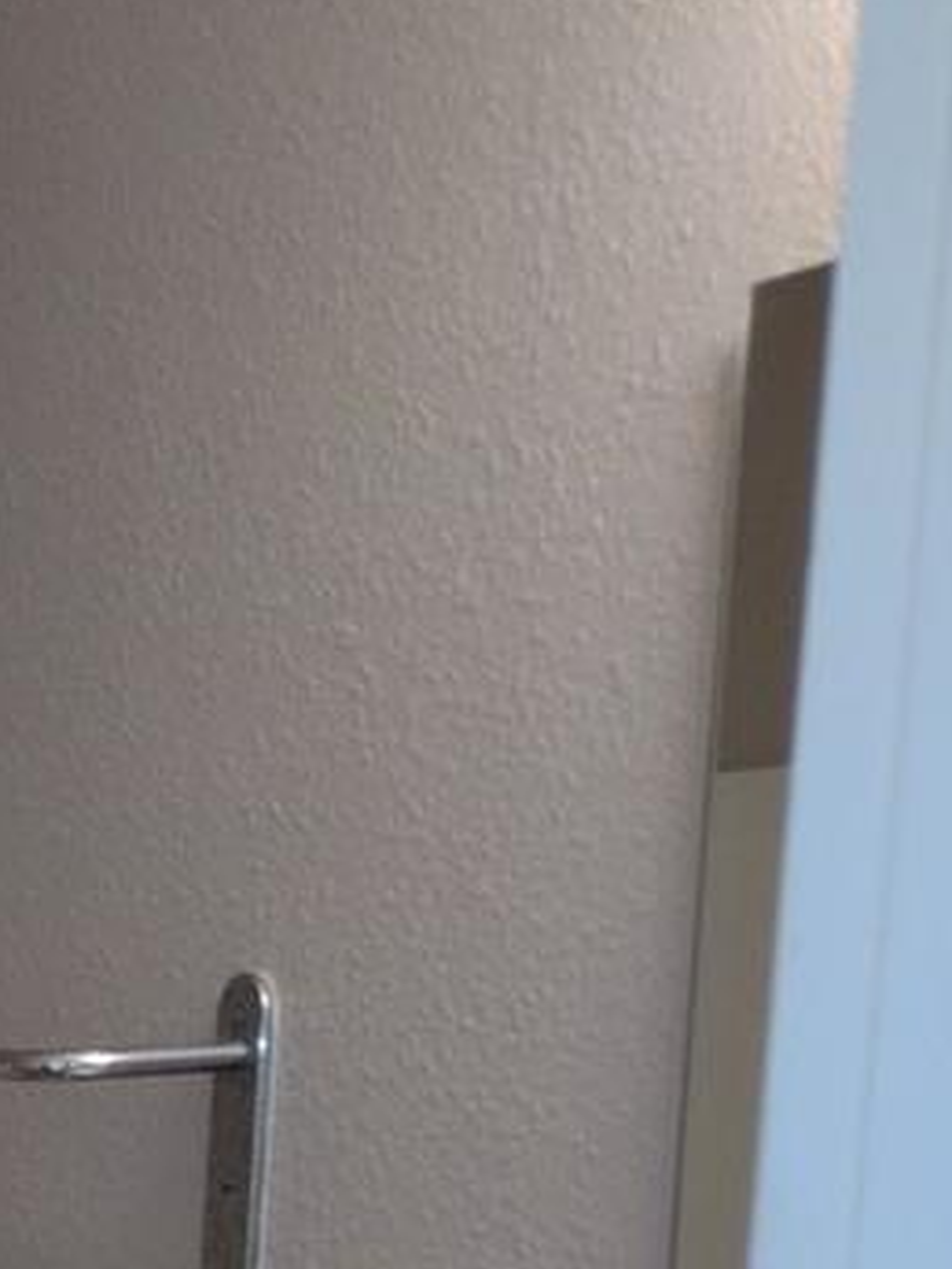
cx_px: -482
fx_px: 3445
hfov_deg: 14.6
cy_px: 1538
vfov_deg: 19.6
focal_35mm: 94
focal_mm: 4.71
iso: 139
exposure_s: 1/60
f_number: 1.7
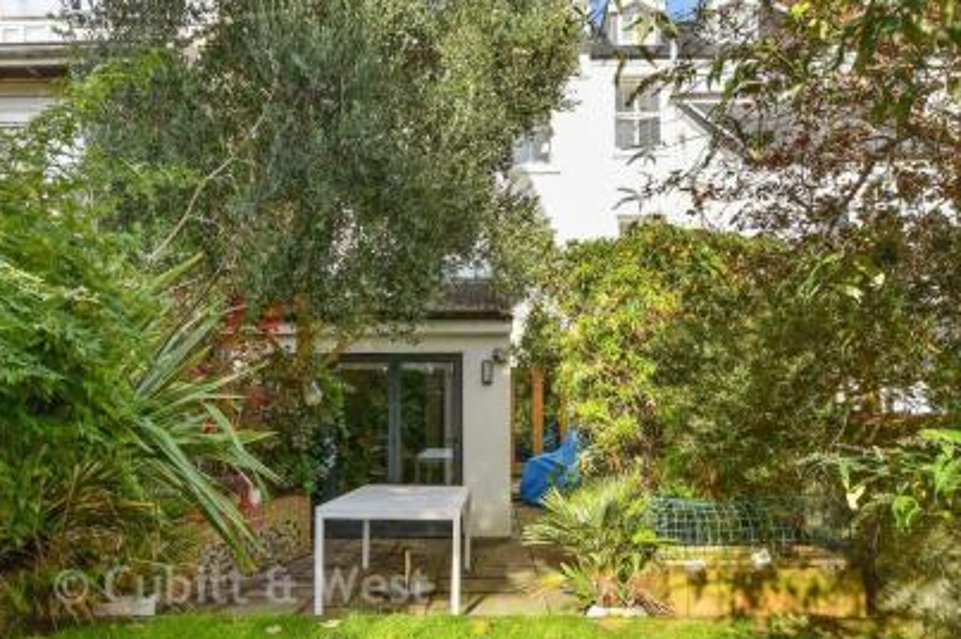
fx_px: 693
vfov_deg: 49.5
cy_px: 325
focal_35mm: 26
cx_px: 422
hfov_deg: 69.2
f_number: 8
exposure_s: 1/320
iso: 200
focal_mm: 15
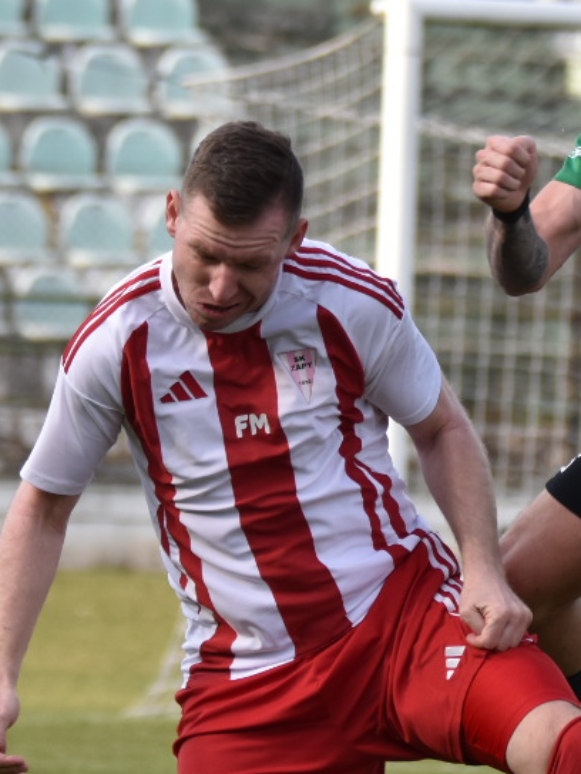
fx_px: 16819
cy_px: 299
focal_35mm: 752
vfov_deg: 2.6
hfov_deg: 2.0
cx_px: 416
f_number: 5.6
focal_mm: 175
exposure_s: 1/1000
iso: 450
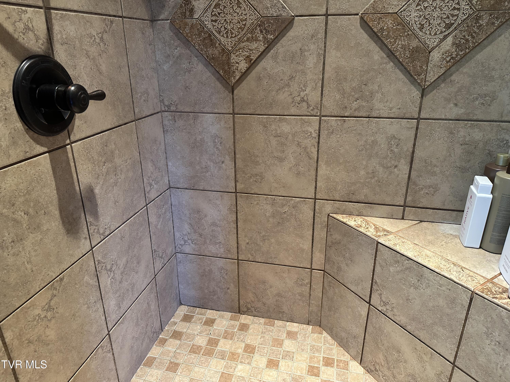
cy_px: 191
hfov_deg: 71.6
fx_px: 354
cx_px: 255
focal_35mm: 24
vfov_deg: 56.8
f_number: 1.78
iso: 250
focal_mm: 6.86
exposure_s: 1/60
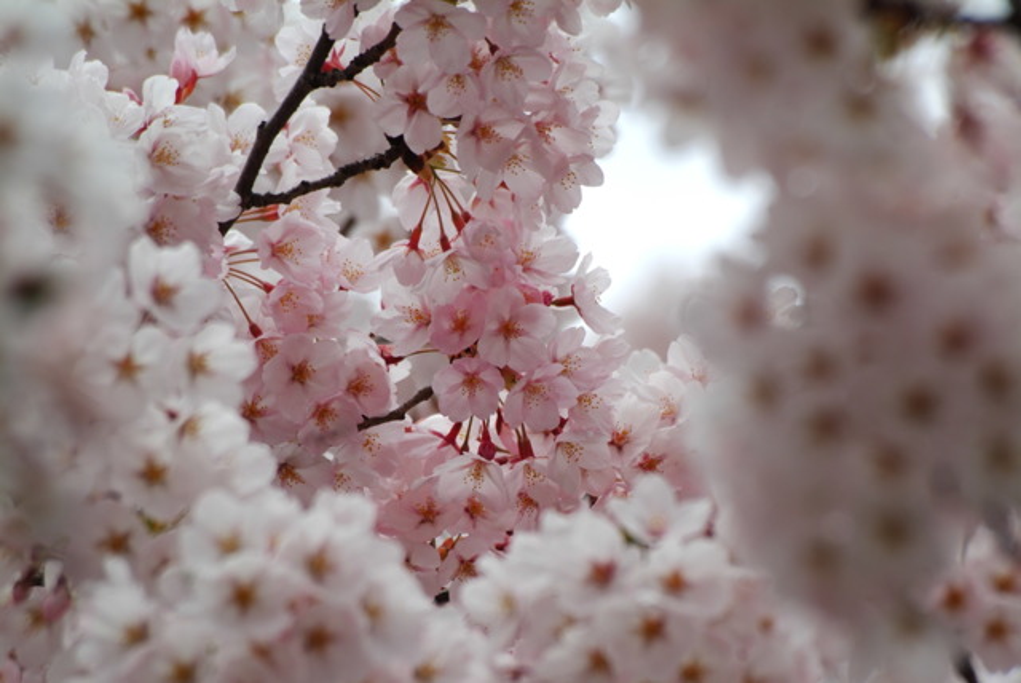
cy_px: 342
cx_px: 510
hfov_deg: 4.6
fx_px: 12731
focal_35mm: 448
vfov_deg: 3.1
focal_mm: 299
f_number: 8
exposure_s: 1/750
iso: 200
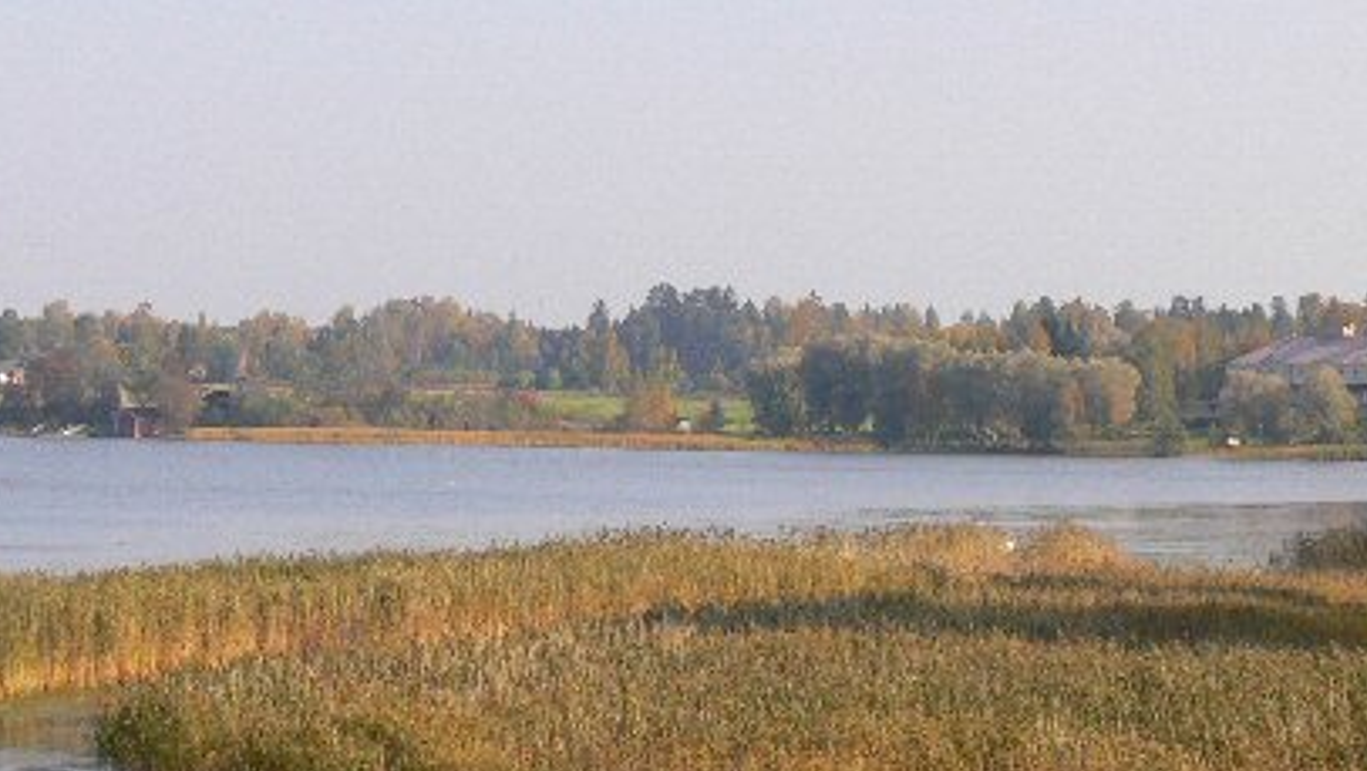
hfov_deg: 17.7
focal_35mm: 121
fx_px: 4389
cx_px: 461
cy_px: 497
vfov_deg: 10.0
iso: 80
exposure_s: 1/125
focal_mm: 10.1
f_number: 7.5
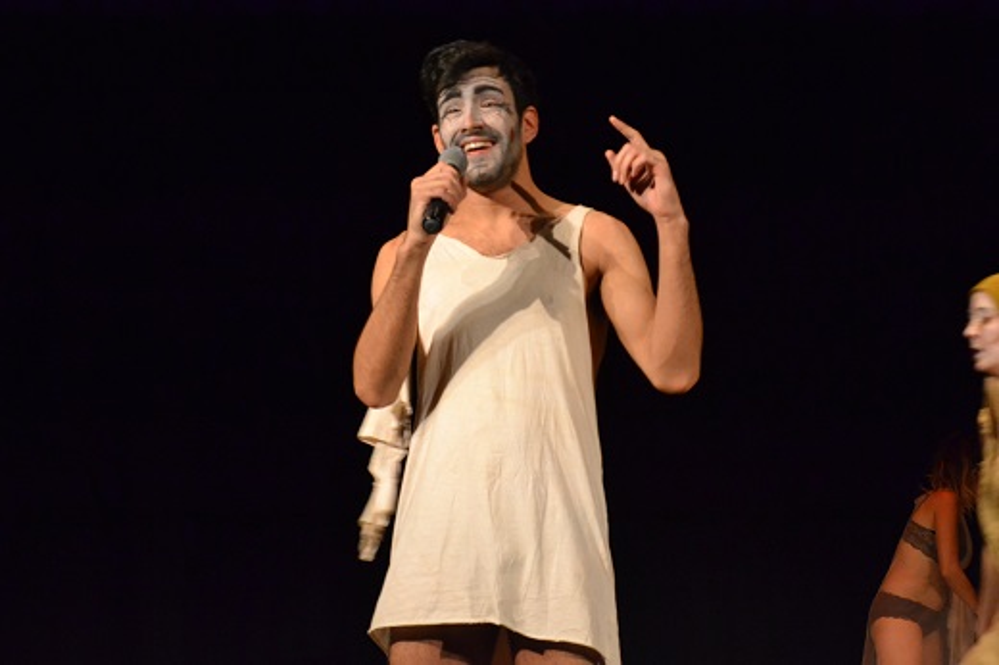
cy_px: 332
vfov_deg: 16.5
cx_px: 500
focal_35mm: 82
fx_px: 2288
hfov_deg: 24.6
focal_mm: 55
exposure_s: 1/60
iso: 3200
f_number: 5.6
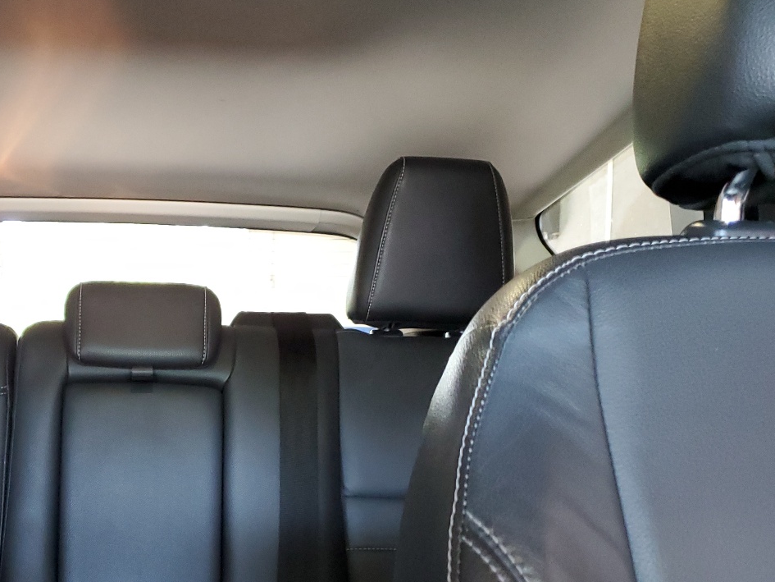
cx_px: 203
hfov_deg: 41.8
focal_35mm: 44
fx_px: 985
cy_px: 469
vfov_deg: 32.0
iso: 319
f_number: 1.5
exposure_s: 1/24
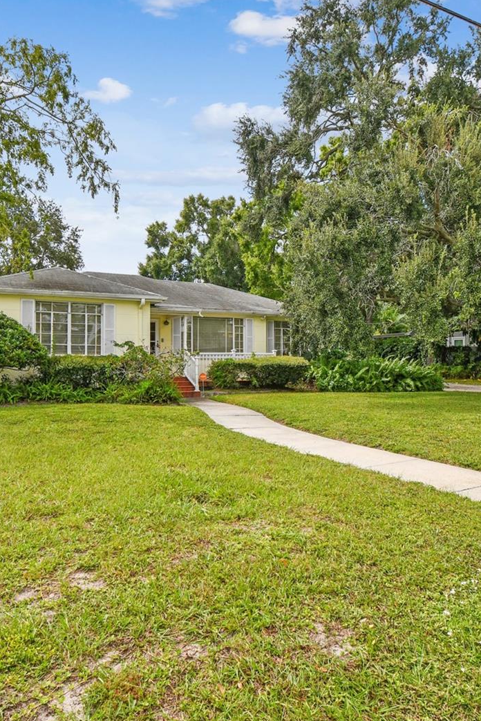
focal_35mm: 23
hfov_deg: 55.1
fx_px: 461
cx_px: 251
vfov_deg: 76.1
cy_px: 355
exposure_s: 1/125
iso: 100
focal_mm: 10
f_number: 7.1
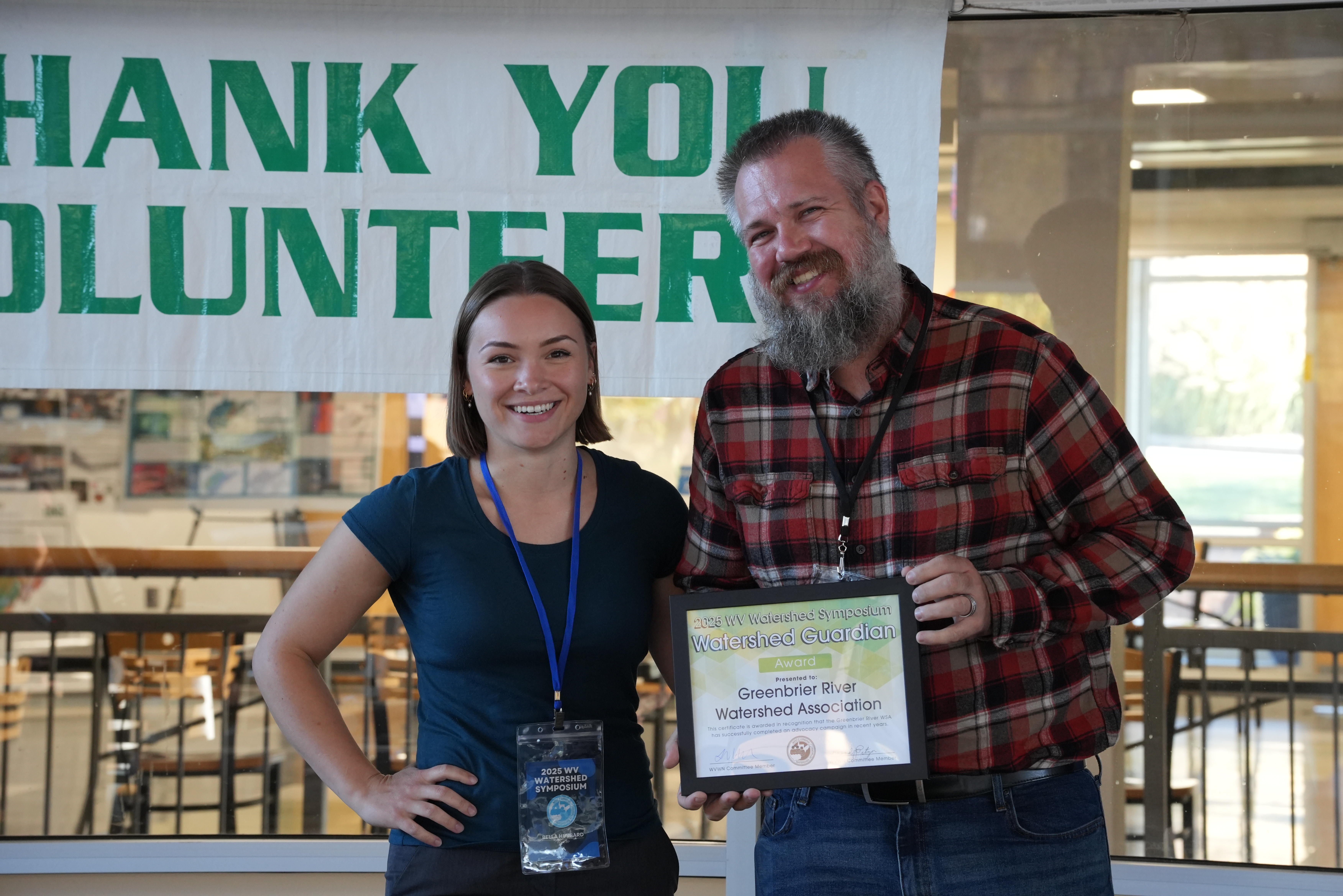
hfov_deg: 14.4
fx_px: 5297
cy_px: 448
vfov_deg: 9.7
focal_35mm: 142
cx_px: 672
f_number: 10
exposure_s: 1/50
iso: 2500
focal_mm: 142
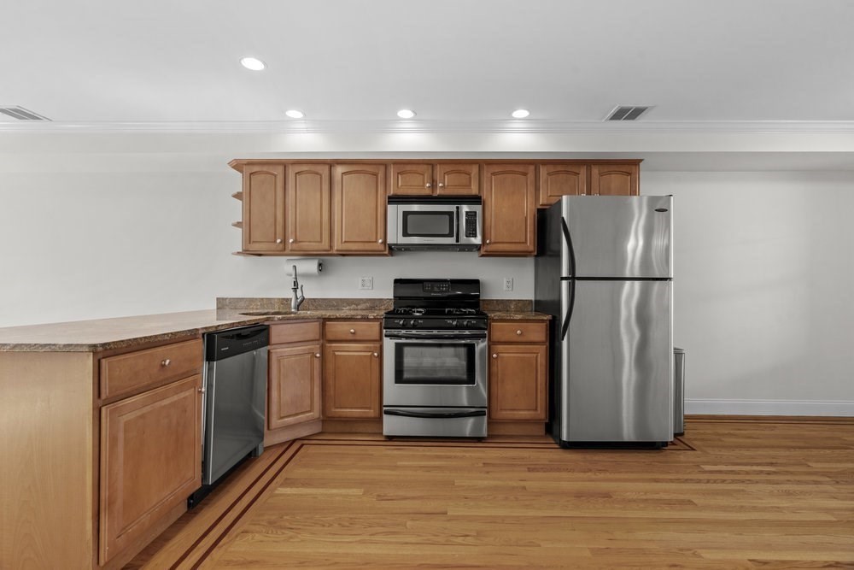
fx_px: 380
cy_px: 285
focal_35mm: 16
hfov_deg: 96.7
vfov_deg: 73.8
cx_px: 427
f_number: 8
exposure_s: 1/3
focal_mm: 16
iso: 200
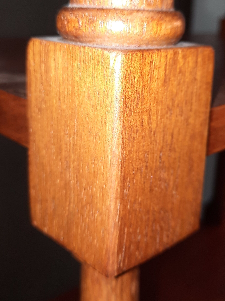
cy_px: 116
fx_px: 373
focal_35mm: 43
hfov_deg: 33.5
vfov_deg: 43.6
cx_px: 137
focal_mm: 4.6
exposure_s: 1/50
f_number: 2
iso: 50
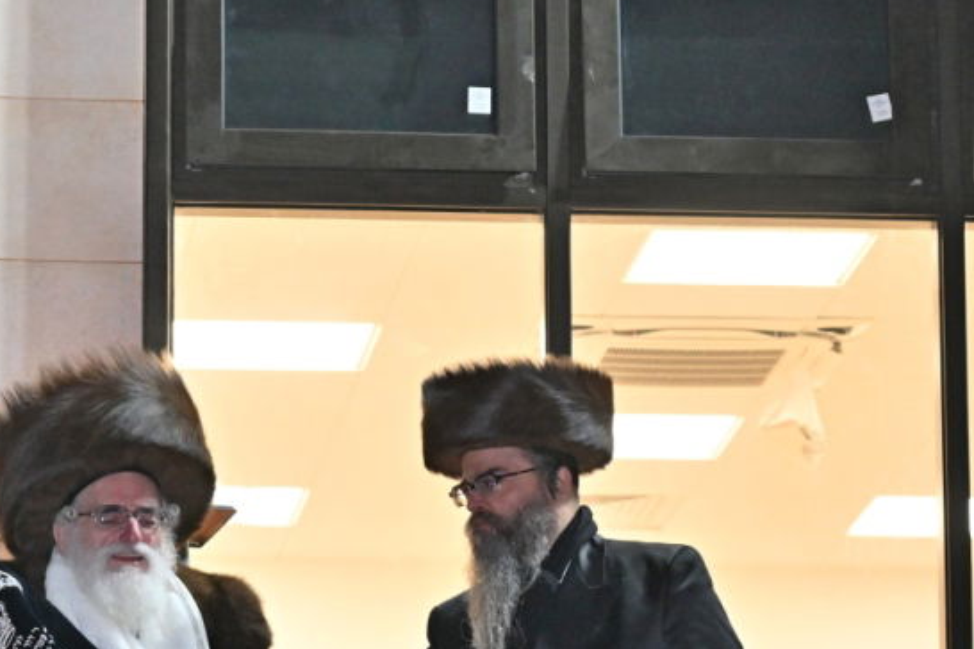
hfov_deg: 9.1
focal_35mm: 227
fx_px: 6141
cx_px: 232
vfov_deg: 6.0
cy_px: 465
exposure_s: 1/200
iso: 1600
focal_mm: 81
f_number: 4
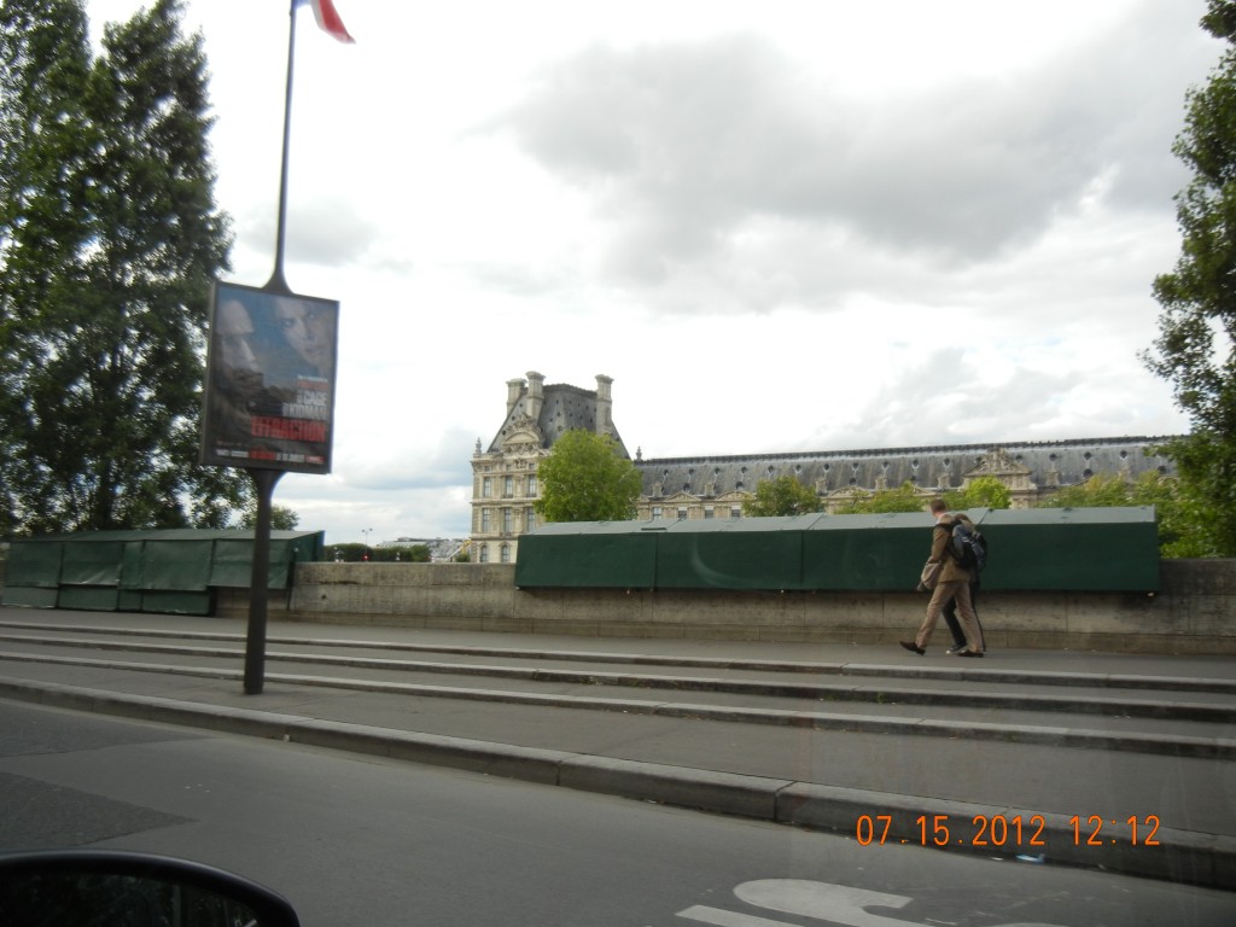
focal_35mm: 30
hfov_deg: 60.0
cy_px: 464
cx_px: 618
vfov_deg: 46.8
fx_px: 1071
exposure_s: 1/400
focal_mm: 5.4
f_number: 3.5
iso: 160
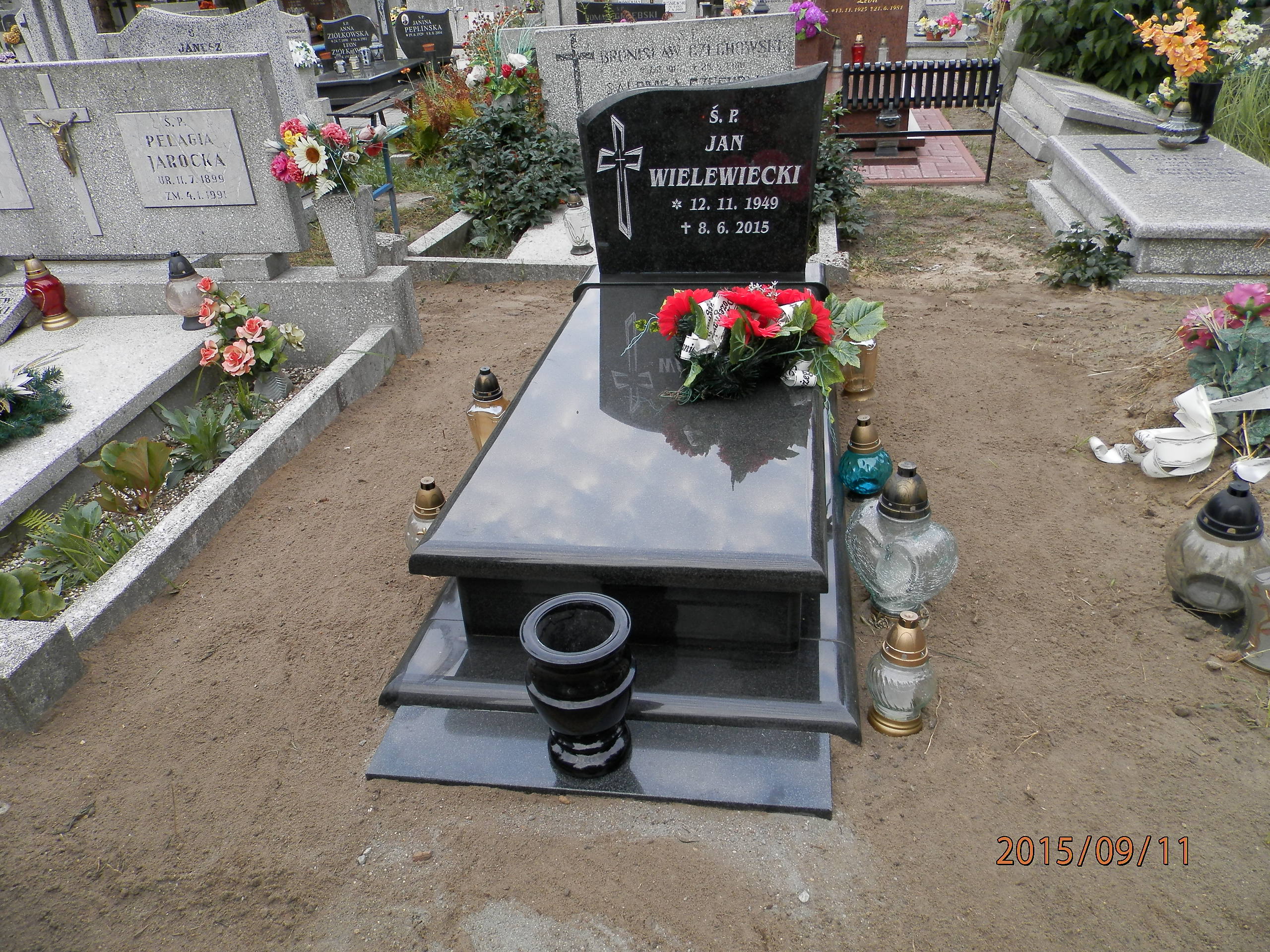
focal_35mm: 25
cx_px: 635
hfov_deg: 69.4
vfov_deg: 54.9
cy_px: 476
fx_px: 917
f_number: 3.1
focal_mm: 4.5
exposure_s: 1/50
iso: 80
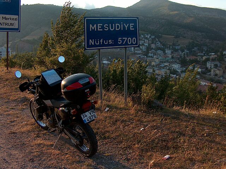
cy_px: 84
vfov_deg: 38.6
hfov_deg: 50.2
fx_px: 241
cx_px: 113
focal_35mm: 37
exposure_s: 1/709
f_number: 4
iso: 100
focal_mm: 7.6
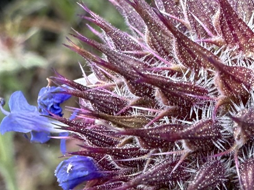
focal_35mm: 89
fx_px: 653
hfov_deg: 20.8
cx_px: 290
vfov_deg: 16.5
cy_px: 145
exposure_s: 1/212
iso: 40
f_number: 2.2
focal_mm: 2.22
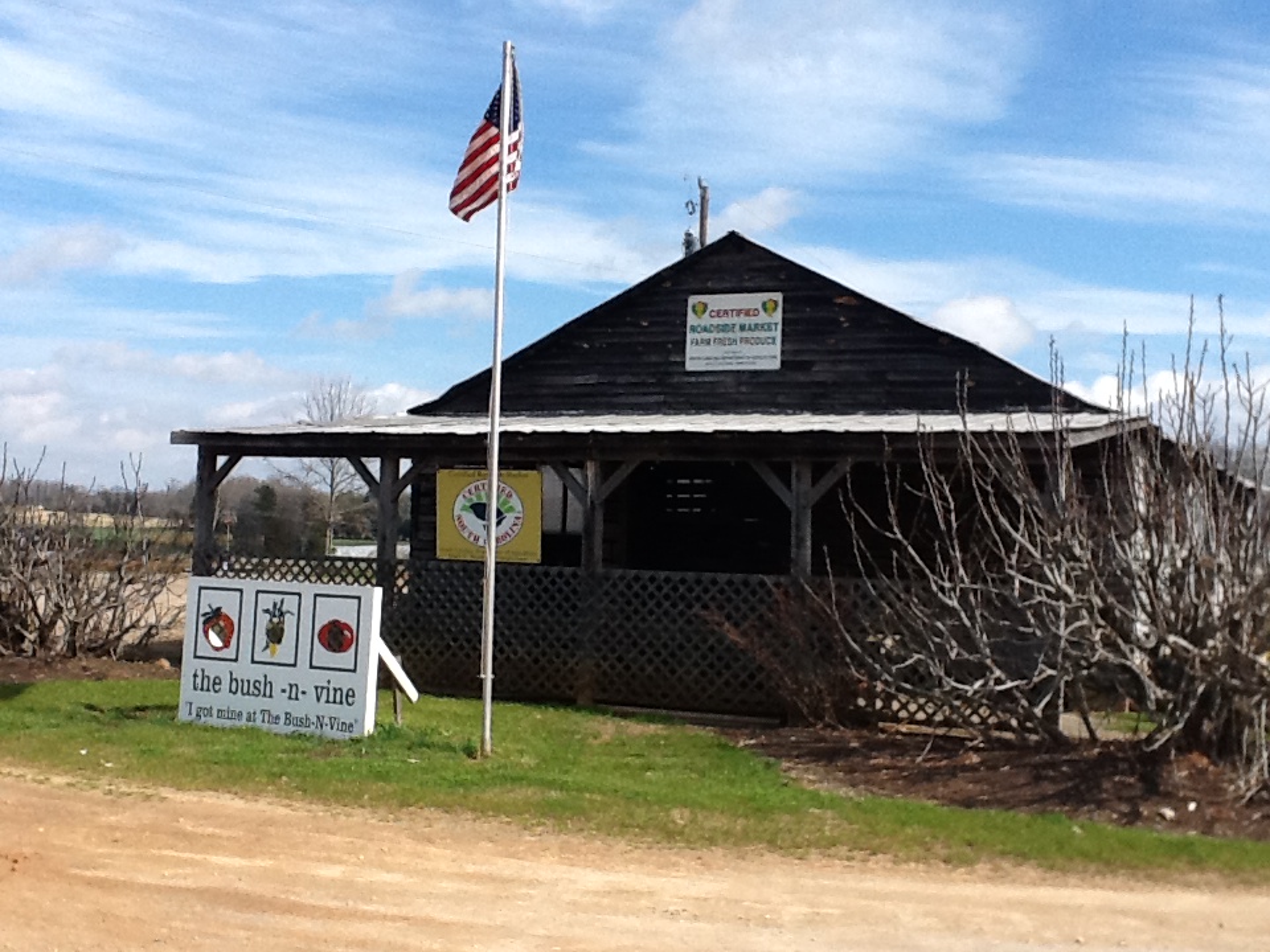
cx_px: 635
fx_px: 1174
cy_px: 476
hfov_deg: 56.8
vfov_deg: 44.2
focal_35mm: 32
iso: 64
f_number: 2.4
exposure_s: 1/1783
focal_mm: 2.03
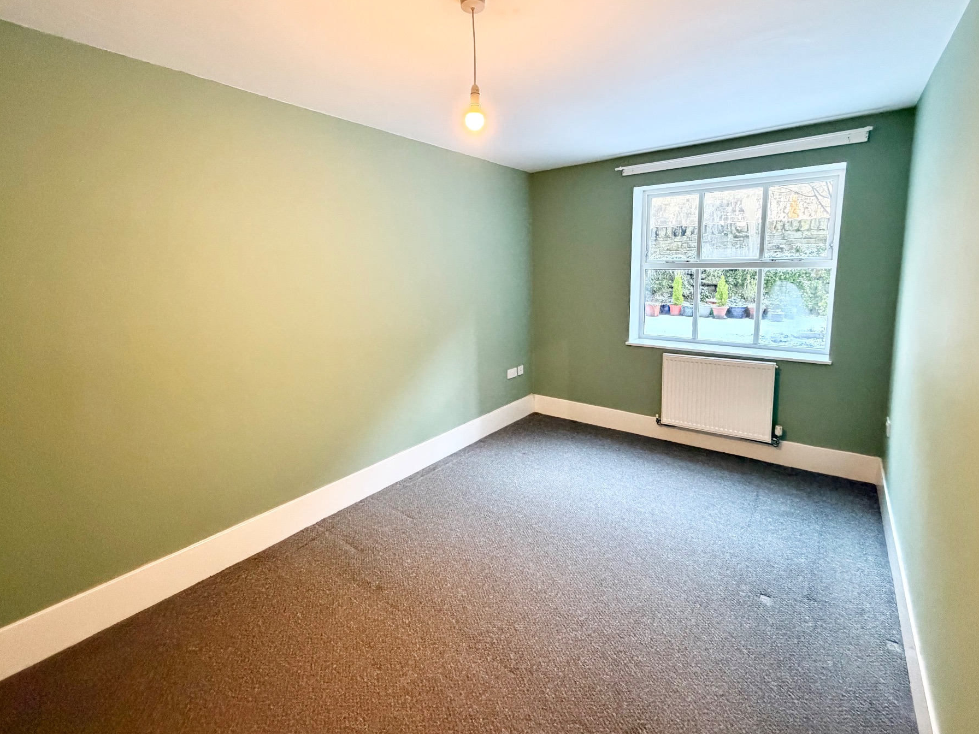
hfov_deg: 94.5
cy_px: 325
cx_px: 496
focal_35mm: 16
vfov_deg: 77.8
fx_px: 453
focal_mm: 2.22
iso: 500
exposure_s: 1/50
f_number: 2.2
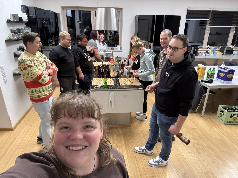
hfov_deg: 73.9
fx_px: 158
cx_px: 119
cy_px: 89
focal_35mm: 23
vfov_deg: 58.9
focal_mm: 2.69
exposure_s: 1/51
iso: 320
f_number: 1.9
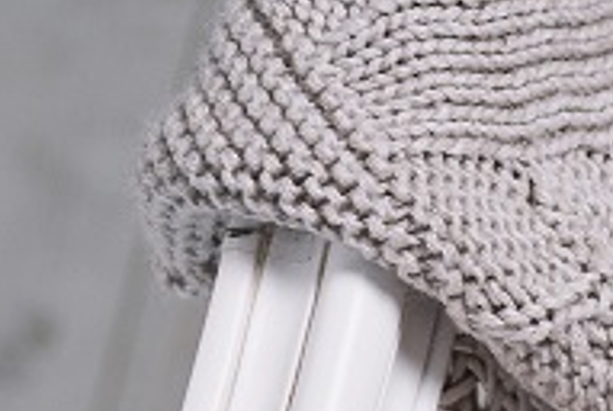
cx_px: 2250
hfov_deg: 4.8
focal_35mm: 393
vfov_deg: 3.4
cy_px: 1243
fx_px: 6702
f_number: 3.5
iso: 100
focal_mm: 50
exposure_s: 1/125
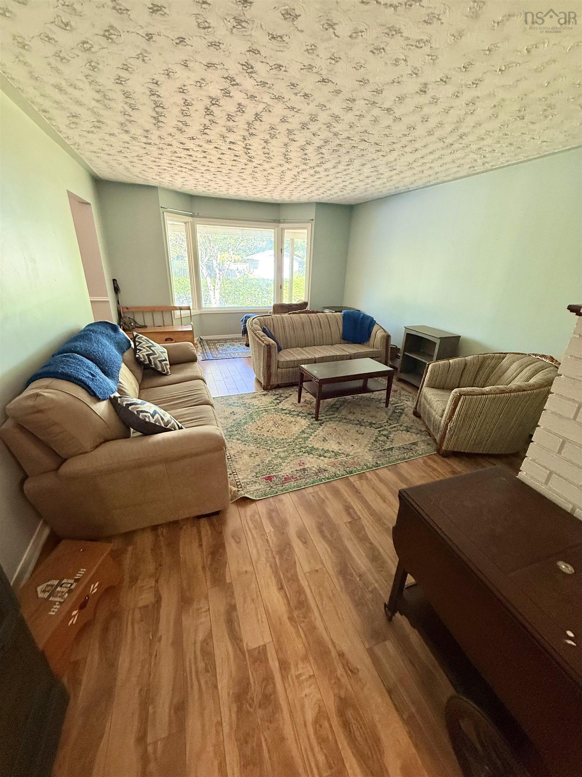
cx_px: 291
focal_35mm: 14
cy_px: 388
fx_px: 314
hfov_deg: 85.7
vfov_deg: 102.1
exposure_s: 1/60
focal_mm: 2.22
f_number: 2.2
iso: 400
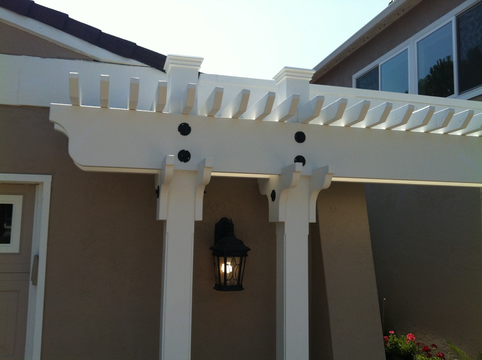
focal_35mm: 35
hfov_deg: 52.7
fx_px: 487
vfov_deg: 40.6
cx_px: 241
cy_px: 180
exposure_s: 1/1257
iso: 80
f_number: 2.8
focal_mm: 3.85
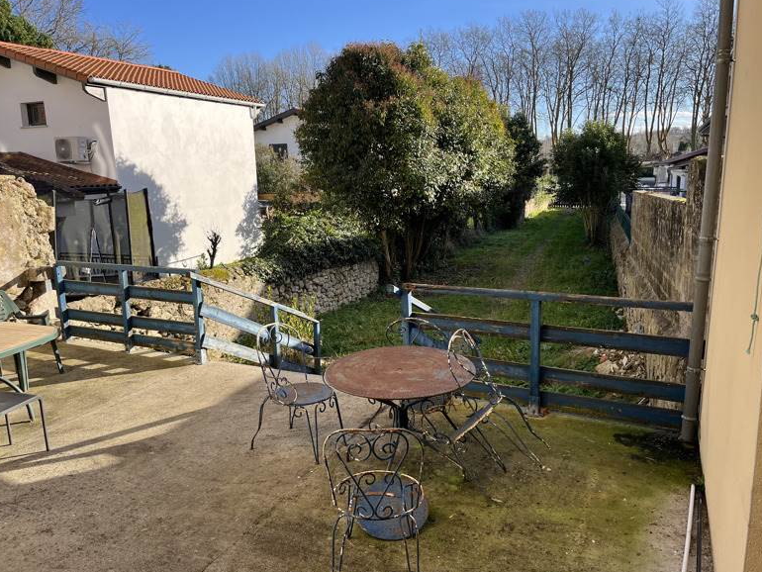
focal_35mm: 27
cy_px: 282
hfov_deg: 65.3
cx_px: 385
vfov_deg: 51.4
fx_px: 595
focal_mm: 5.1
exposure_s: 1/1106
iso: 50
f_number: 1.6
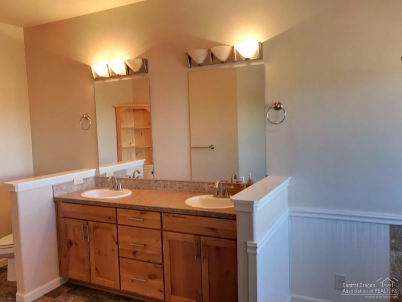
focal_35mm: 28
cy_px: 151
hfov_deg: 63.4
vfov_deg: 49.7
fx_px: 325
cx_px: 201
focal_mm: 3.99
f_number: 1.8
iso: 25
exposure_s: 1/30
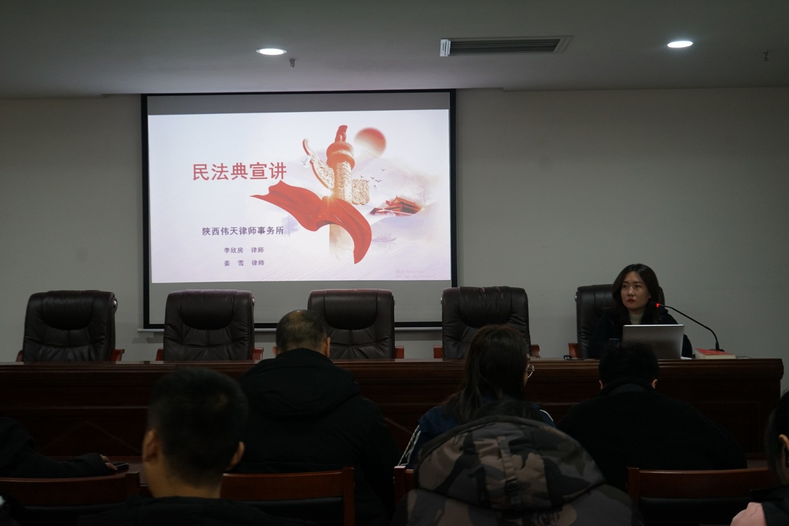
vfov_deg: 29.9
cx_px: 394
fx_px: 986
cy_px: 263
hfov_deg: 43.6
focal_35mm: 45
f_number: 4.5
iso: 800
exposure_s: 1/160
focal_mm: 45
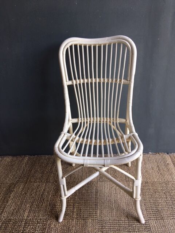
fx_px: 195
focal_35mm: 29
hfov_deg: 48.2
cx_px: 88
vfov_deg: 61.7
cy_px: 116
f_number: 2.2
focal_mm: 4.15
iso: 25
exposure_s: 1/50
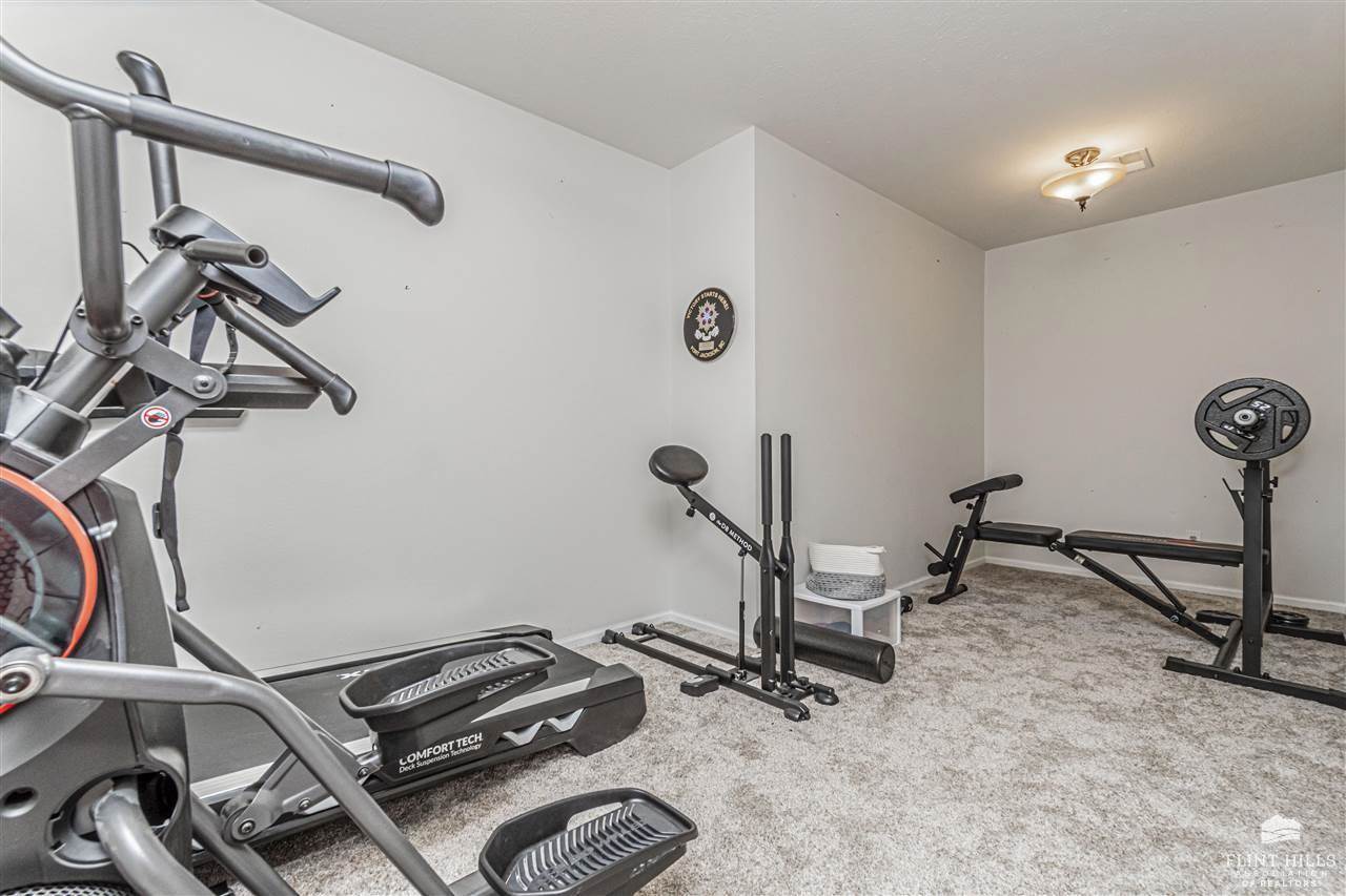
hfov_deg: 100.4
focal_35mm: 15
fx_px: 561
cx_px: 673
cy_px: 448
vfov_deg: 77.3
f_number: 10
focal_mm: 10
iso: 500
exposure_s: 1/60
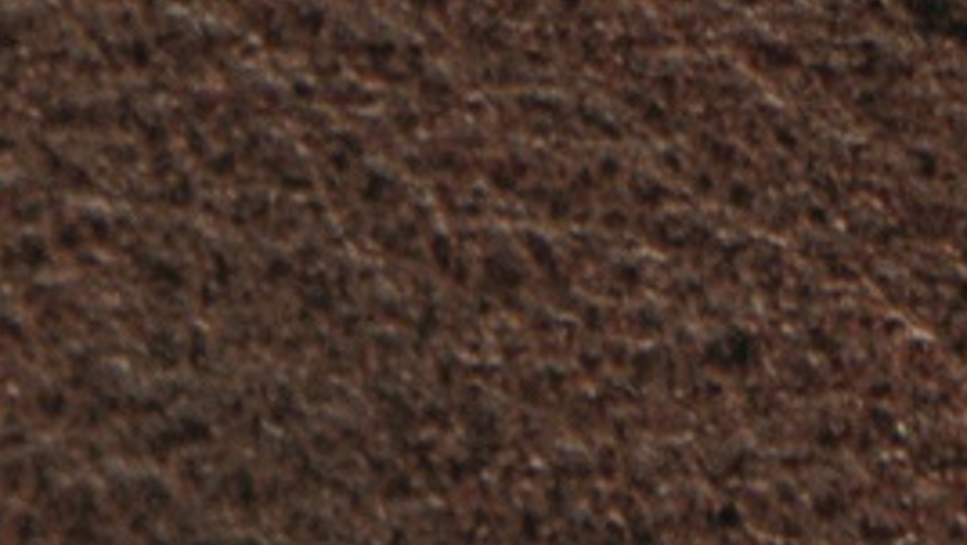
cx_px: 2017
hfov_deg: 1.6
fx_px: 35666
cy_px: -2501
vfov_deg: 0.9
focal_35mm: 1390
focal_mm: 105
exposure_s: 1/5
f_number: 11
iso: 100
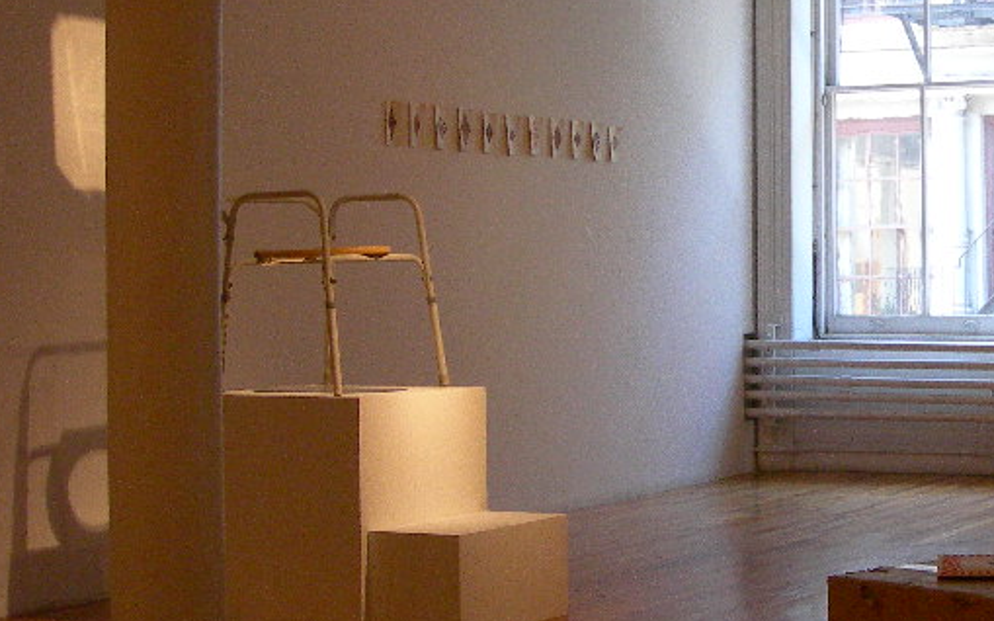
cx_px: 974
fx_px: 2194
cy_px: 258
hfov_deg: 24.5
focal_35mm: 81
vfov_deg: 16.1
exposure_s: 1/119
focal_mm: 7.8
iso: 400
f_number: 2.8
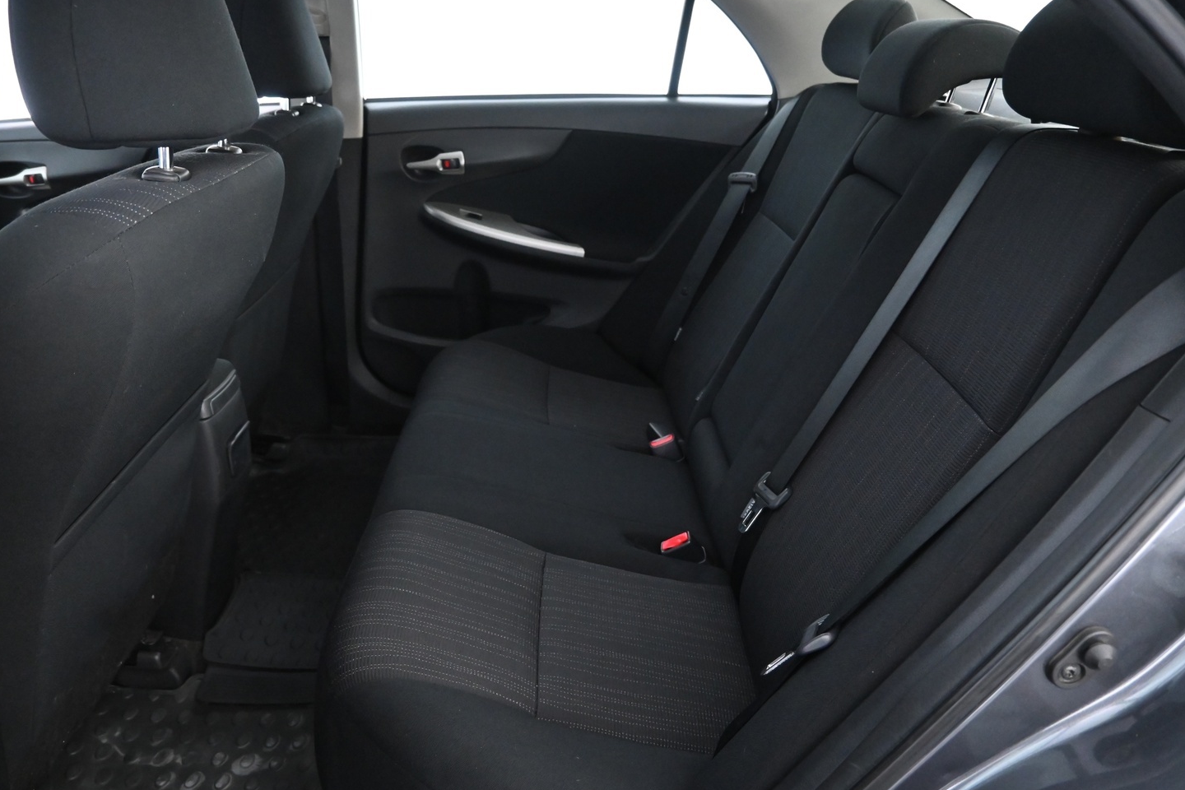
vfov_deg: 47.9
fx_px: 889
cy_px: 388
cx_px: 538
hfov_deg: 67.2
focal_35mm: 27
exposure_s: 1/25
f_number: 3.5
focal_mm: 16
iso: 4000
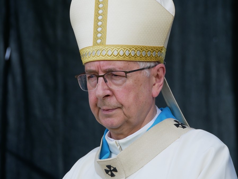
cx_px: 119
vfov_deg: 6.8
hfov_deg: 9.1
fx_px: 1499
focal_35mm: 218
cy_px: 90
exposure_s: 1/250
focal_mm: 109
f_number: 5.6
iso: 200
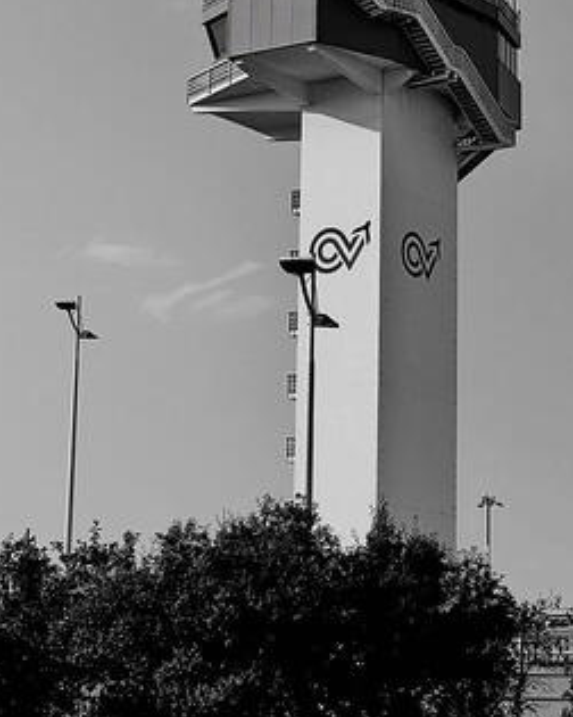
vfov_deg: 16.0
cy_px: 141
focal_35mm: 119
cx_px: 407
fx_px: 2523
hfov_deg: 12.9
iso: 20
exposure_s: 1/1672
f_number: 2.2
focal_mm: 7.5
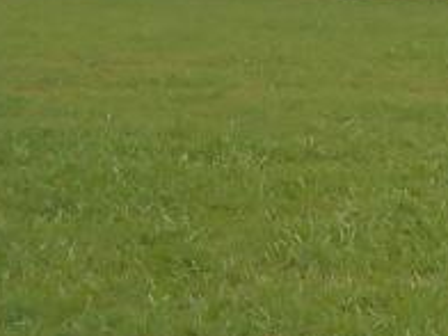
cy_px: -69
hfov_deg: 12.2
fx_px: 1760
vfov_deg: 10.7
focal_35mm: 136
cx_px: 994
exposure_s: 1/200
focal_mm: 4.6
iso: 80
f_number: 3.2
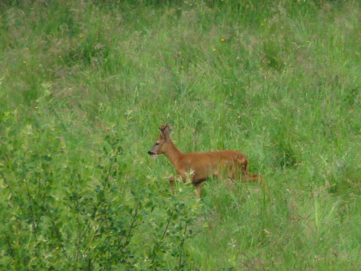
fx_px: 9261
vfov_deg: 1.7
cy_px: 136
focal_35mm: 888
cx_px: 180
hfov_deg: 2.2
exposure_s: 1/125
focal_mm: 68.8
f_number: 5.9
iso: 125
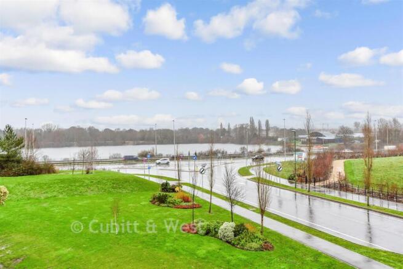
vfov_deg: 43.6
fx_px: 336
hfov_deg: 61.9
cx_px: 202
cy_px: 134
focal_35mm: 30
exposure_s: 1/50
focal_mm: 20
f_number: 7.1
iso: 500
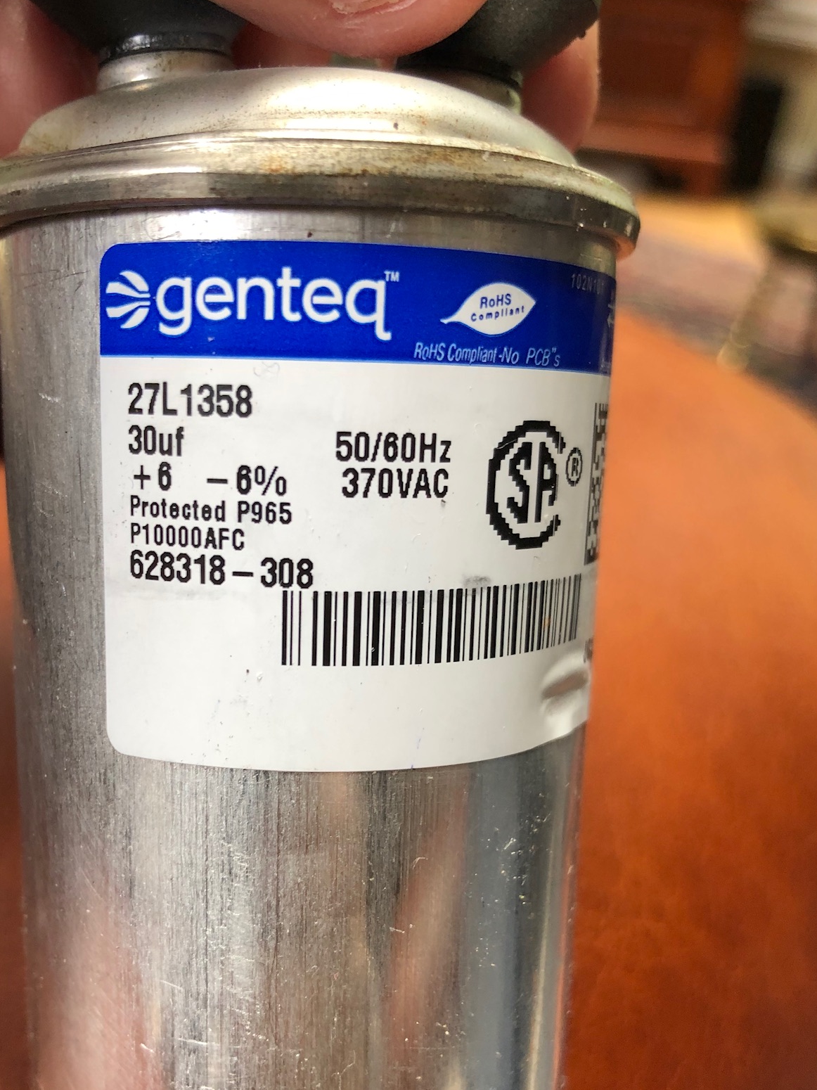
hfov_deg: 38.5
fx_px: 1165
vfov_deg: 49.6
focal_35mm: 37
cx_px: 321
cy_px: 693
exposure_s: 1/36
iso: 25
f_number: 1.8
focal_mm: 3.99
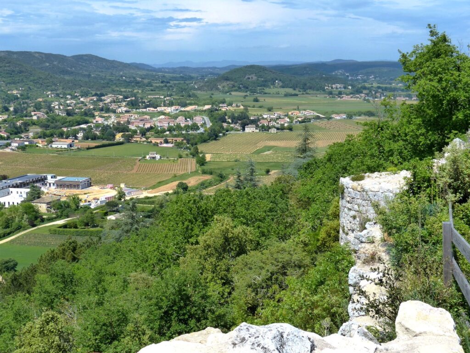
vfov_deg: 29.7
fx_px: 665
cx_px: 235
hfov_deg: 38.9
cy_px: 176
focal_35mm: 49
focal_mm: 8.7
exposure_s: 1/800
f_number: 5.6
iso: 200
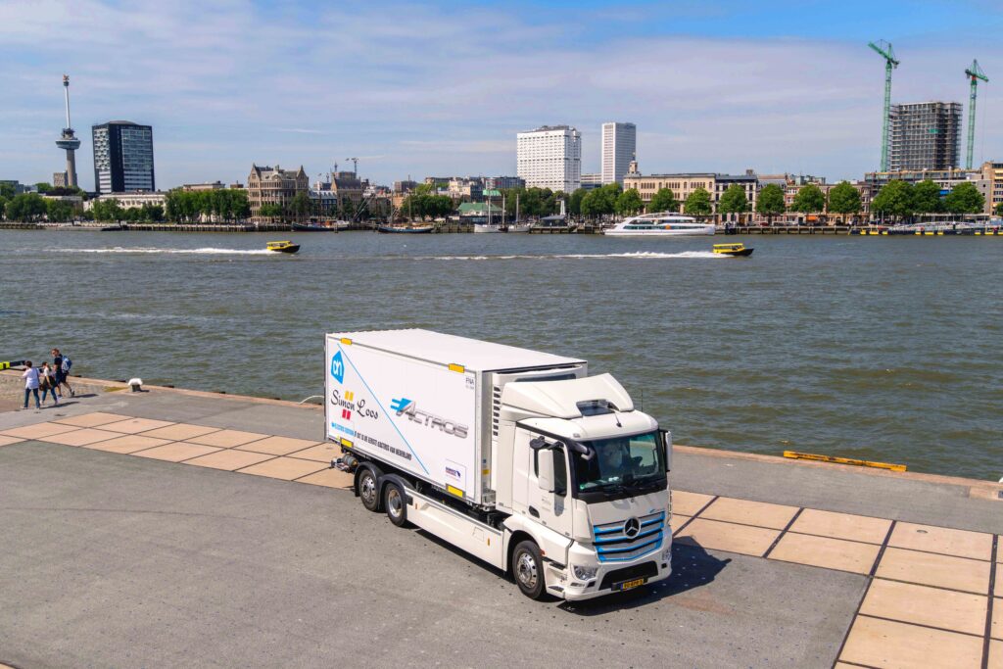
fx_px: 975
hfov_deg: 54.4
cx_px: 502
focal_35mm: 35
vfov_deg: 37.9
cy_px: 334
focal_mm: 35
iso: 200
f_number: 6.3
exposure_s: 1/1250
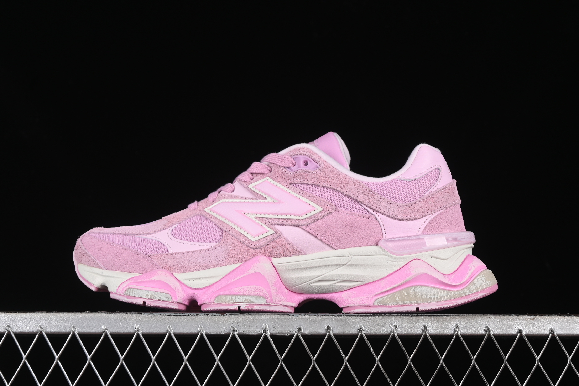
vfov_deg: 18.2
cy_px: 193
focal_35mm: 75
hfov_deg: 27.0
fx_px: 1206
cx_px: 290
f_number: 8
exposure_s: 1/80
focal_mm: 50
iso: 160
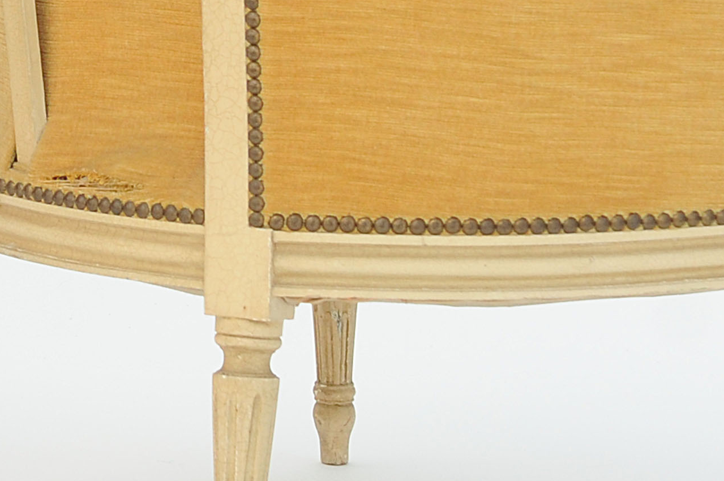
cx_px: -247
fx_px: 3636
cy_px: -61
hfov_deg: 11.1
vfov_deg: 7.5
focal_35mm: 181
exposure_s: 1/250
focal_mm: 36
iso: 320
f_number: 5.6
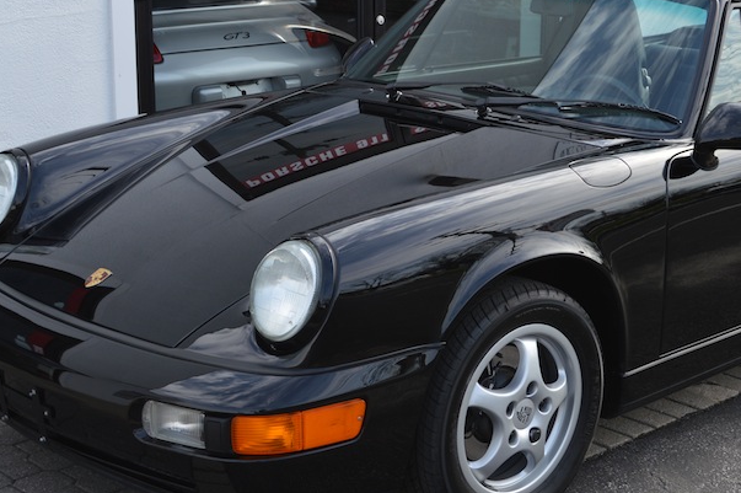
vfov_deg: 18.4
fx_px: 1519
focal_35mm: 74
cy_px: 227
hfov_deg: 27.3
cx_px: 485
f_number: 6.3
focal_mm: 29
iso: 100
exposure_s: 1/160
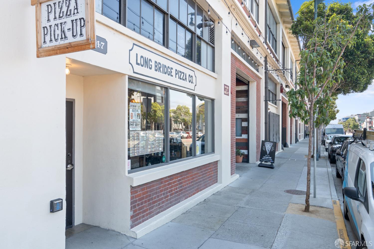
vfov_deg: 47.2
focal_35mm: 28
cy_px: 124
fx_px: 286
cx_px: 187
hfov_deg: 66.4
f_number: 8
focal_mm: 27.5
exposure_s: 1/60
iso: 100
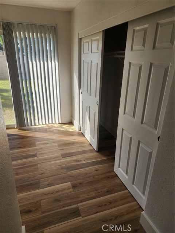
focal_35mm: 23
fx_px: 155
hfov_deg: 58.9
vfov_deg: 73.9
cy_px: 116
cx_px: 88
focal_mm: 6.4
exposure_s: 1/180
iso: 20
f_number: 1.8
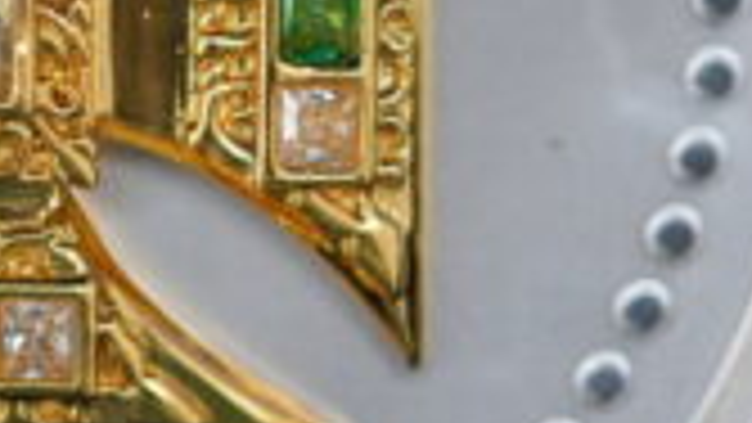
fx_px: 10111
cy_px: -124
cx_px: -252
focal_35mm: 507
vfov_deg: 2.4
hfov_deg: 4.2
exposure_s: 1/160
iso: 1600
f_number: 2.8
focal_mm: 90
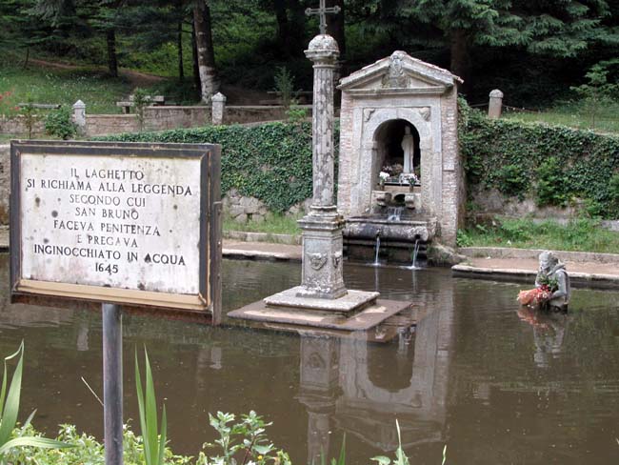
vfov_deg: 29.7
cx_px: 310
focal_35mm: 49
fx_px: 877
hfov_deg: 38.9
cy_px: 232
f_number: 6
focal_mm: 12.7
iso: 100
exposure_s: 1/15.2
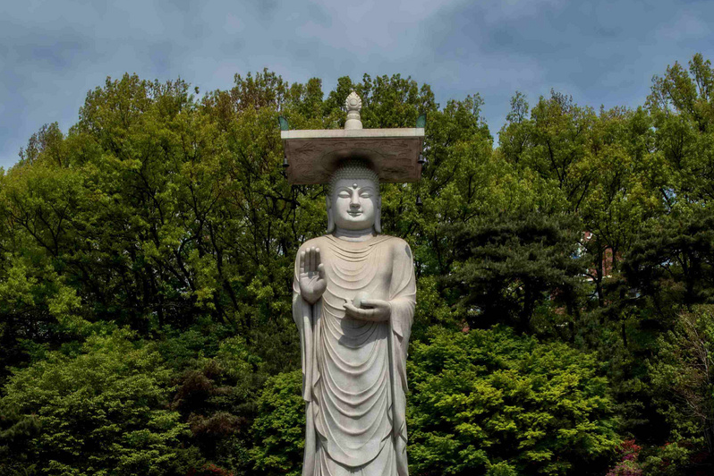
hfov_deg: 28.5
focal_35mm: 71
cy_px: 404
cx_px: 344
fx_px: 1408
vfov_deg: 18.9
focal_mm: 35
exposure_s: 1/100
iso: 100
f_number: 16
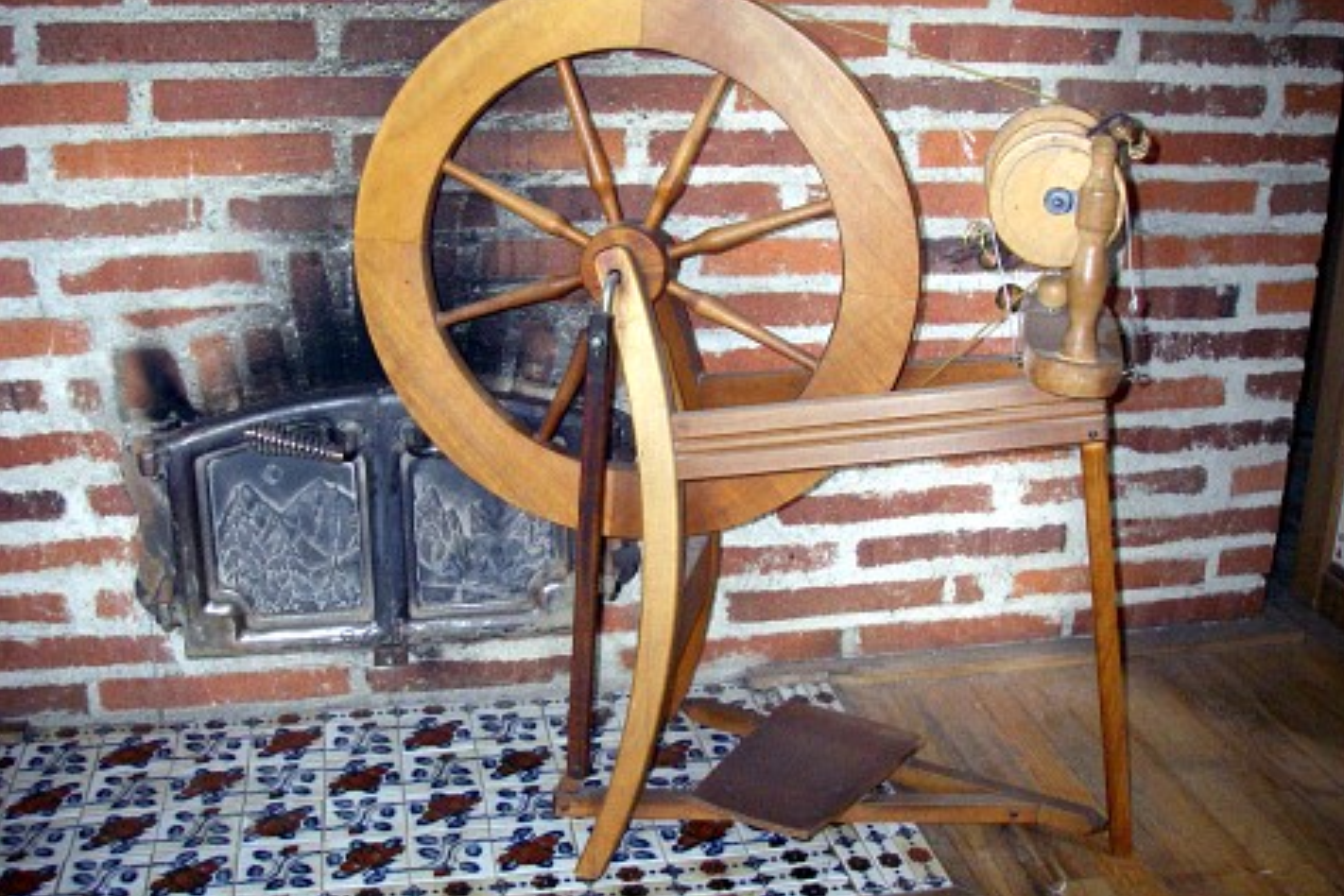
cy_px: 428
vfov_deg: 33.4
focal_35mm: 40
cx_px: 678
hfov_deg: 48.5
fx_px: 1493
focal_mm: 6.3
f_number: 3.3
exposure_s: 1/50
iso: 400
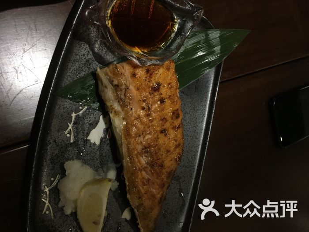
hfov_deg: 61.7
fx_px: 259
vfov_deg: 48.2
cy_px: 116
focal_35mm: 29
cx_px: 154
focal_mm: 4.15
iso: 160
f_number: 2.2
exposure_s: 1/33
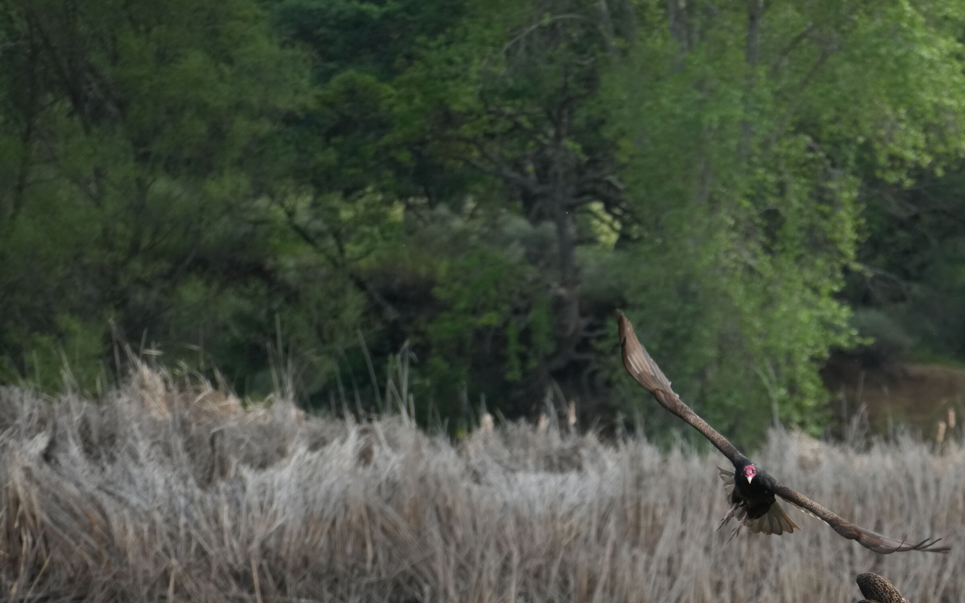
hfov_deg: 3.8
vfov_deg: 2.4
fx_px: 14439
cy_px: 569
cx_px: 864
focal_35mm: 549
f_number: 7.1
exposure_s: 1/1000
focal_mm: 300
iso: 800
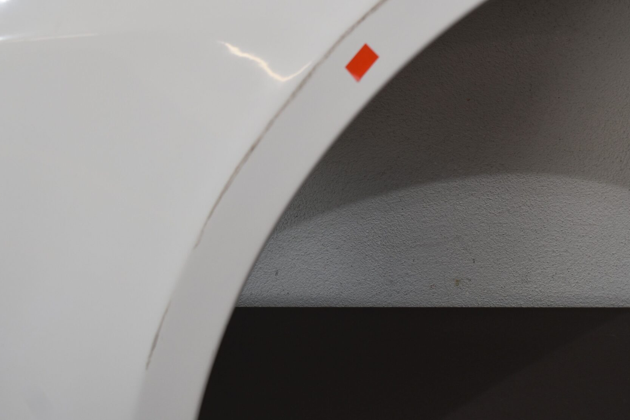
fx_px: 1207
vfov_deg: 19.7
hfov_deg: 29.2
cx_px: 387
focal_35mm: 69
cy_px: 159
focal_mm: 30
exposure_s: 1/125
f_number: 5.6
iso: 250
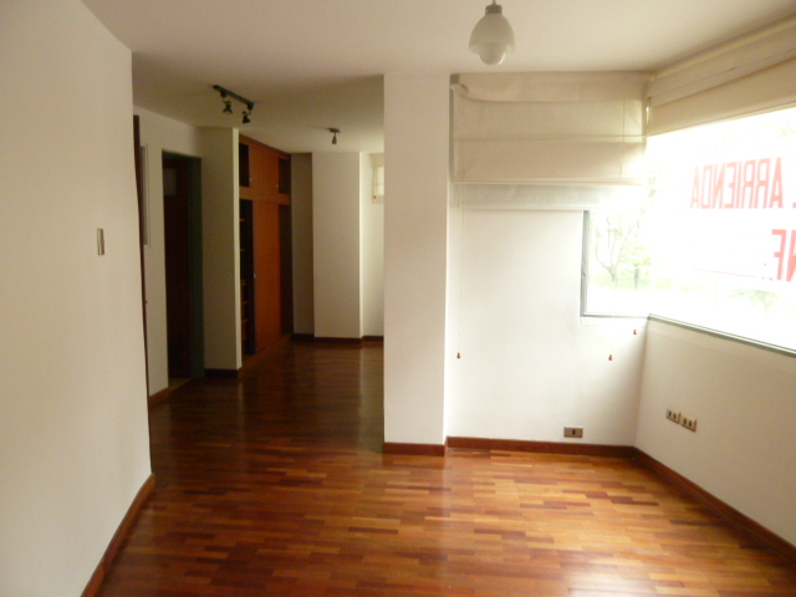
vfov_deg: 54.9
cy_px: 298
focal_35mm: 25
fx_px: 575
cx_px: 398
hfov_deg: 69.4
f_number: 3.3
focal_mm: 4.5
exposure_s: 1/25
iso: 400
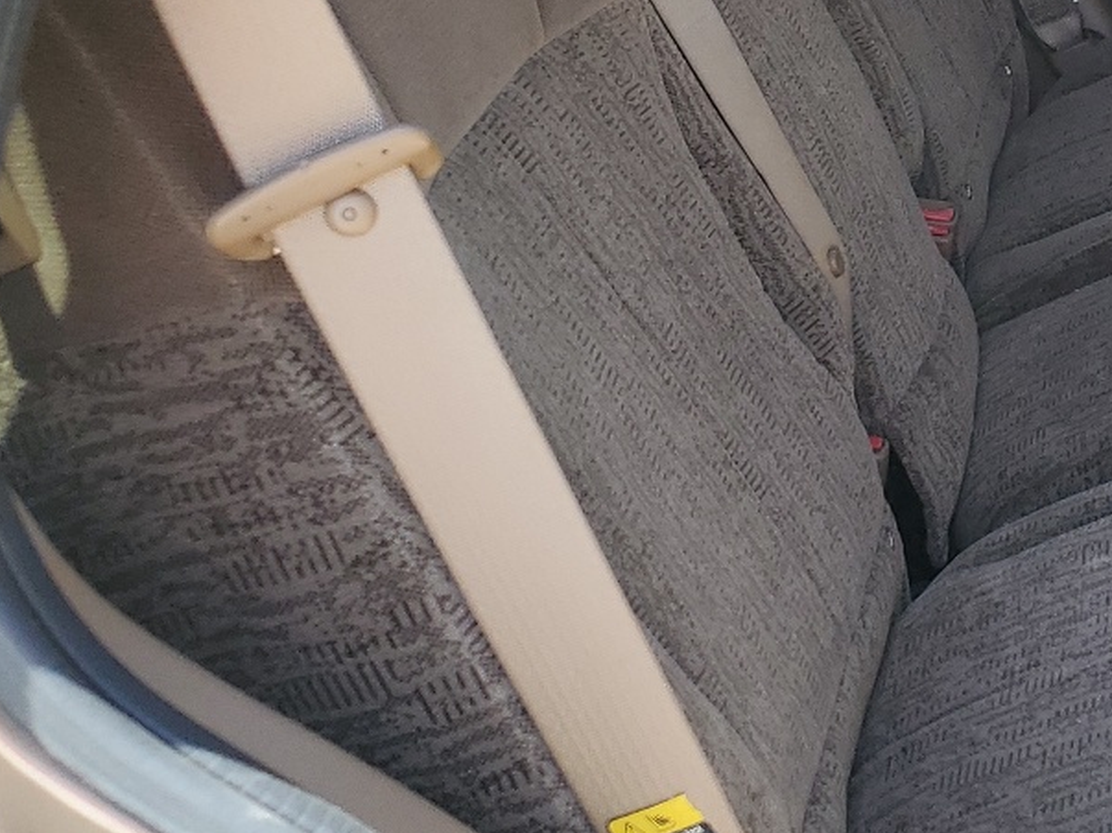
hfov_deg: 24.7
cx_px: 1425
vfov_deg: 21.0
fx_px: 2216
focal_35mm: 69
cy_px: 140
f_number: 1.5
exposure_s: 1/244
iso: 50
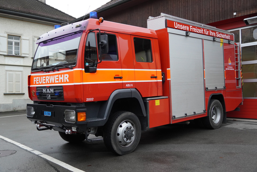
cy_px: 86
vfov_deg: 35.5
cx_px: 128
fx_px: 268
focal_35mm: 38
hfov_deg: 51.3
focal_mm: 25
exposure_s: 1/160
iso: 800
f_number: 4
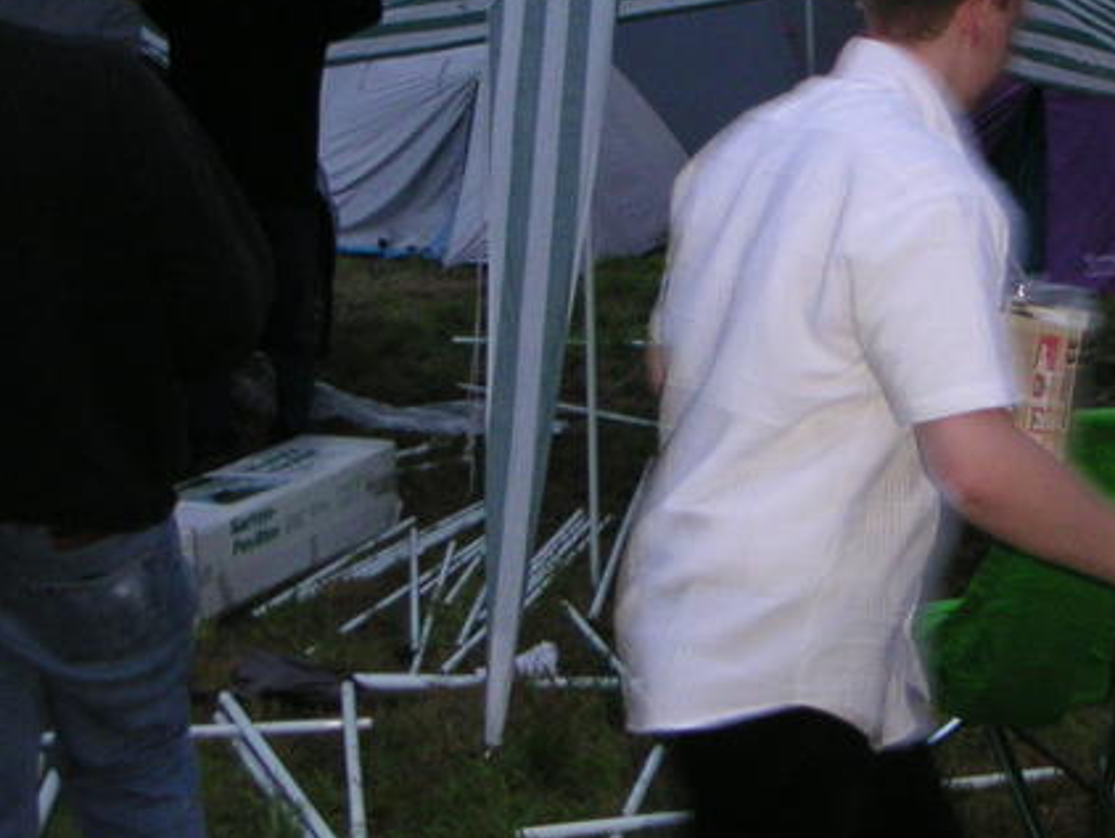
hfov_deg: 26.5
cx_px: 885
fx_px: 2320
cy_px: 227
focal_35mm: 72
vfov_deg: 20.3
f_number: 2.8
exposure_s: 1/45
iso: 160
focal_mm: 6
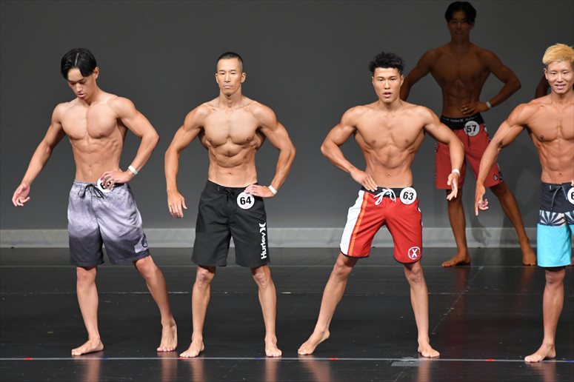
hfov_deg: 6.9
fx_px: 4781
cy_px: 191
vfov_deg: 4.6
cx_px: 287
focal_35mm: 300
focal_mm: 200
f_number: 5.6
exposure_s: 1/400
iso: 4000
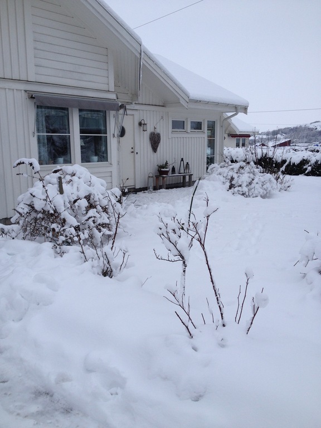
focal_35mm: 35
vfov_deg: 52.6
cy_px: 214
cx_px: 160
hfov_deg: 40.7
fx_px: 433
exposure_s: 1/521
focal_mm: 4.28
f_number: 2.4
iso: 50
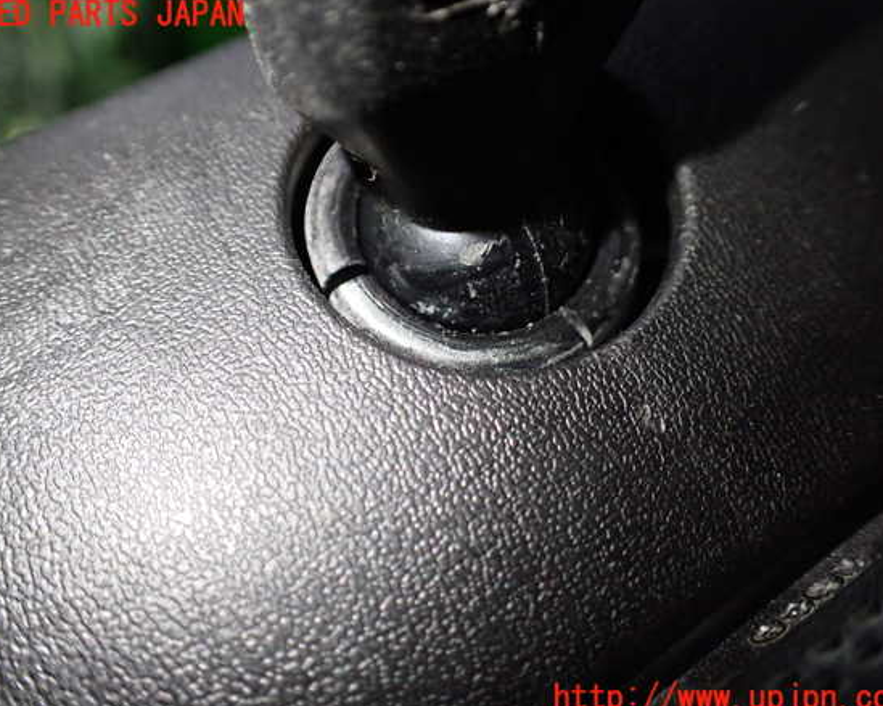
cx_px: 434
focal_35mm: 32
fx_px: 836
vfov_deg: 45.8
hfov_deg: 55.7
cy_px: 357
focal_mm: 5.4
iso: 640
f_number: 2.3
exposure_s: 1/125
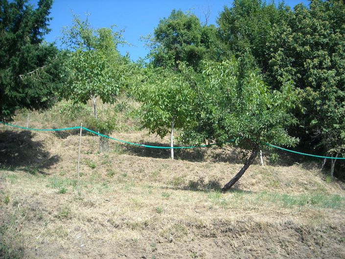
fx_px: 349
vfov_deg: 40.7
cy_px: 130
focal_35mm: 35
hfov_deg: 52.6
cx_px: 172
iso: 124
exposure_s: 1/250
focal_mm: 5.7
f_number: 5.6
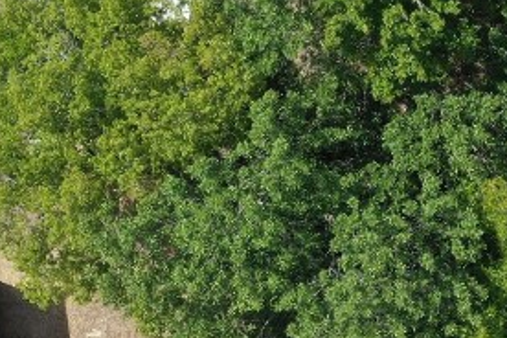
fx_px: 1648
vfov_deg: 11.6
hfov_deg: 17.2
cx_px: 481
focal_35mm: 117
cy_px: 292
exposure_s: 1/320
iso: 100
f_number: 5.6
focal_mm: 10.26
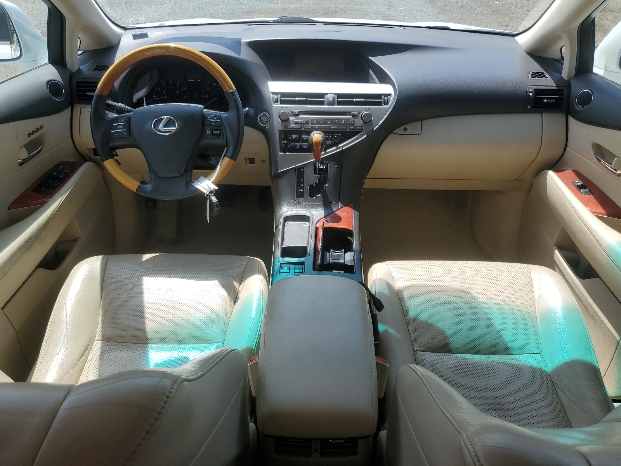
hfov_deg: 67.3
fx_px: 466
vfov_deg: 53.1
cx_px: 310
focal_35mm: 26
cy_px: 233
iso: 50
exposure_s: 1/1429
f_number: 1.5
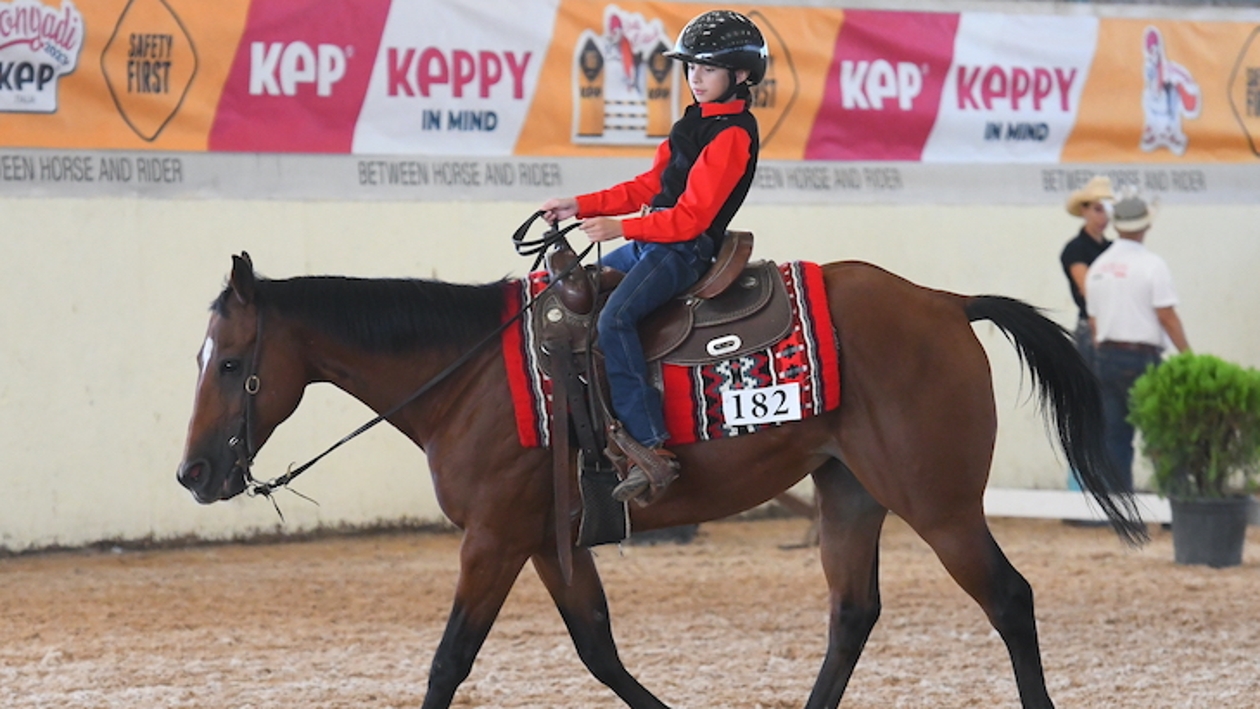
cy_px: 422
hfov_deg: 7.8
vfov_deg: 4.4
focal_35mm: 276
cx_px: 619
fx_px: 9221
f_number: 3.5
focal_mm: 160
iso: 4500
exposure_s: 1/1250
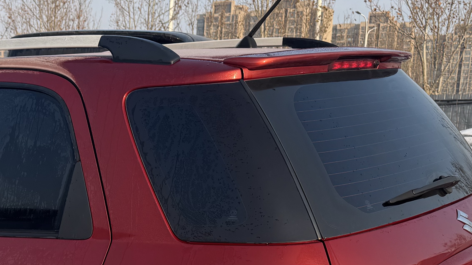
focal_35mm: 66
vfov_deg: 17.6
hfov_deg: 31.1
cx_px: 98
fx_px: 826
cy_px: 297
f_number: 1.78
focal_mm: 6.76
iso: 80
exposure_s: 1/1923
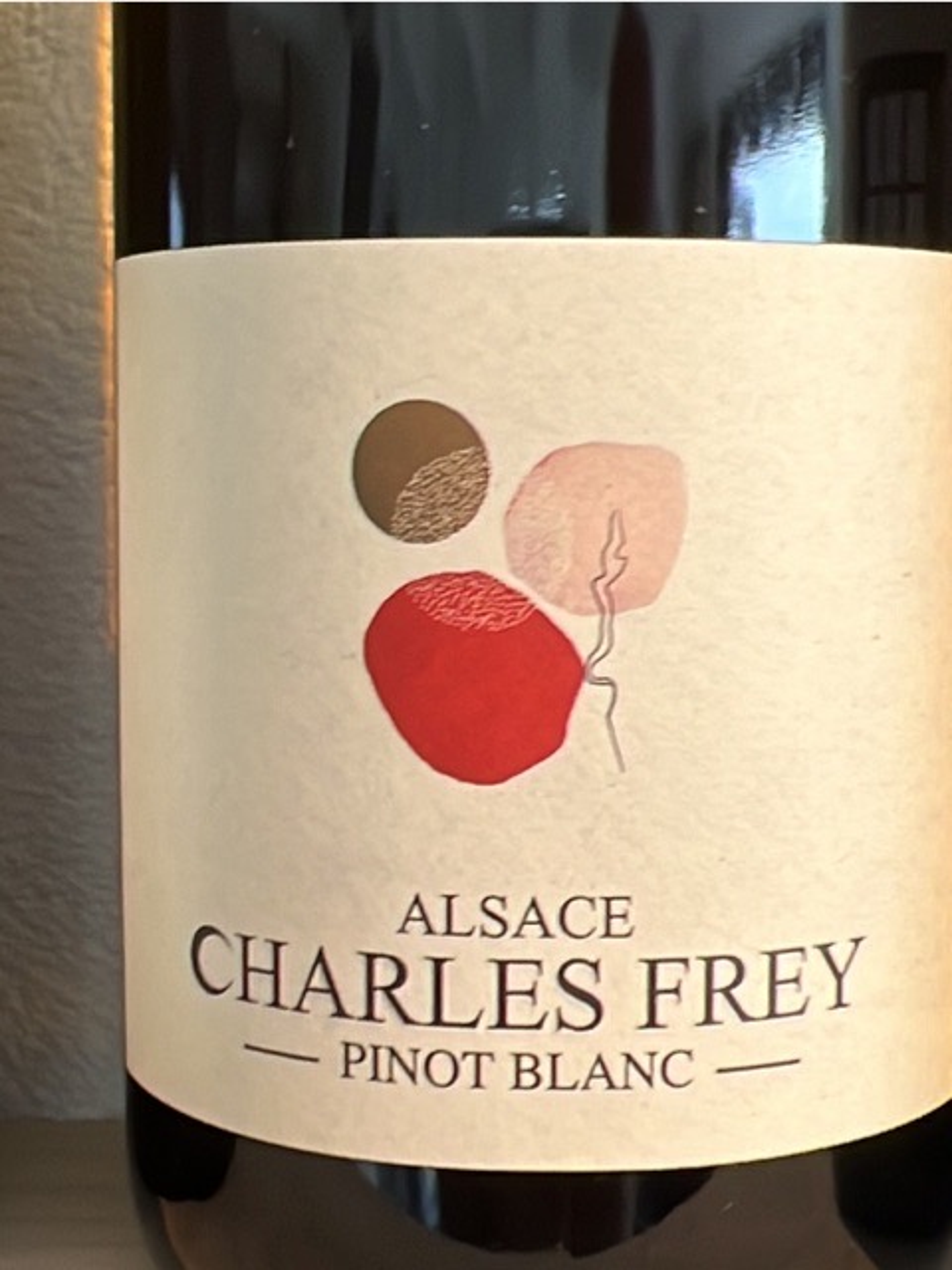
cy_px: 635
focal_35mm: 31
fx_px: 1137
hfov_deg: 45.4
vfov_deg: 58.4
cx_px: 476
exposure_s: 1/41
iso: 25
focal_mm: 1.57
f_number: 1.8
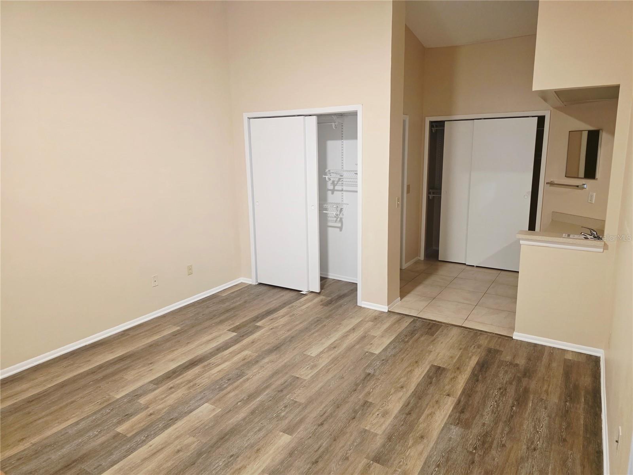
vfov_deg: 58.9
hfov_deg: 73.9
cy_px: 238
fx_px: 421
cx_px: 316
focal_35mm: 23
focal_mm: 6.3
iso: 1000
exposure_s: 1/120
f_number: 1.7
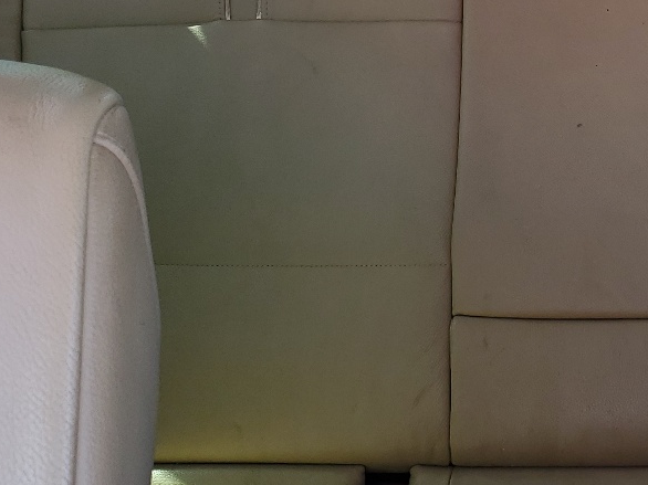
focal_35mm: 71
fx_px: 1329
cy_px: 114
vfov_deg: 20.5
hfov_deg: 25.9
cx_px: 656
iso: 50
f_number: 1.5
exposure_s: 1/139
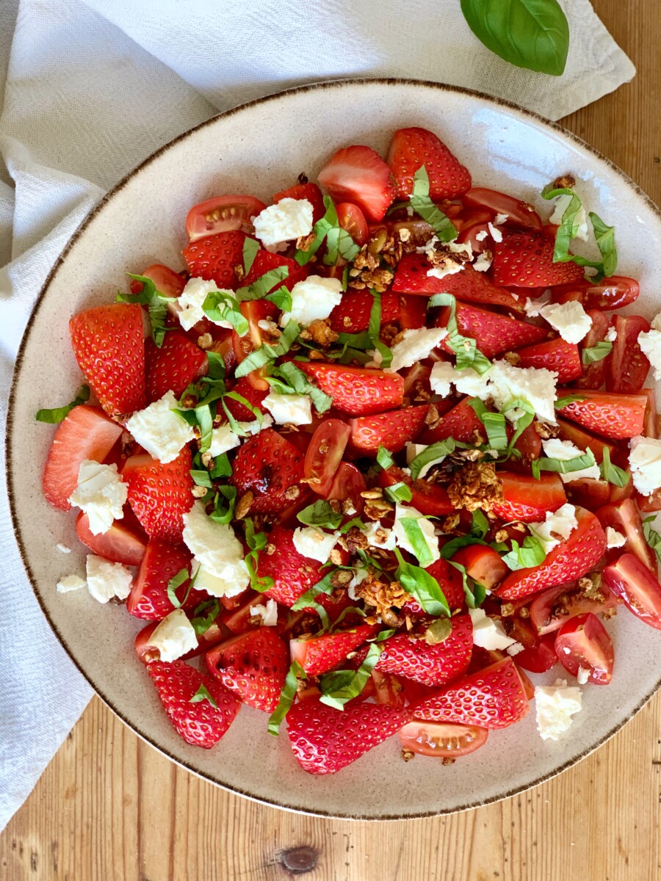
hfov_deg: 28.0
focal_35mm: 52
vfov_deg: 36.8
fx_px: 1324
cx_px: 330
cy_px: 440
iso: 125
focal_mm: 6
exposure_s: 1/78
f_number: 2.4
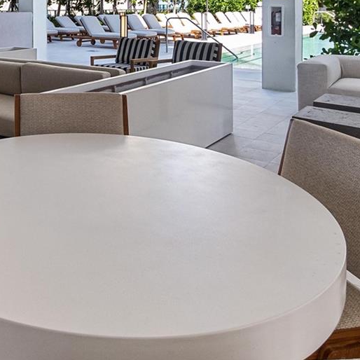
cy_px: 6
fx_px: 435
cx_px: 27
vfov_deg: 39.9
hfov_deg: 40.9
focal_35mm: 37
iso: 800
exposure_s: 1/500
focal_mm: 7
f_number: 5
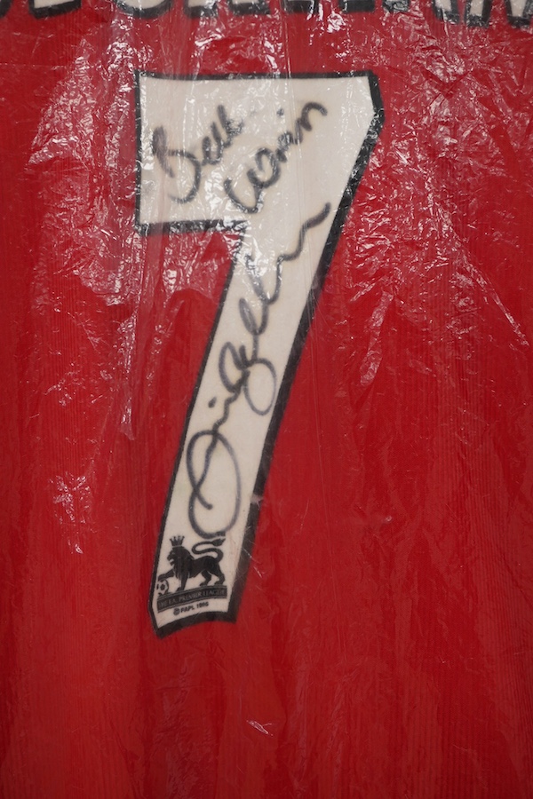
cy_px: 400
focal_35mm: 45
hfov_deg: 29.9
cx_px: 266
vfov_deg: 43.6
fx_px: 999
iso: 1250
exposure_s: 1/125
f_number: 9
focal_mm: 30
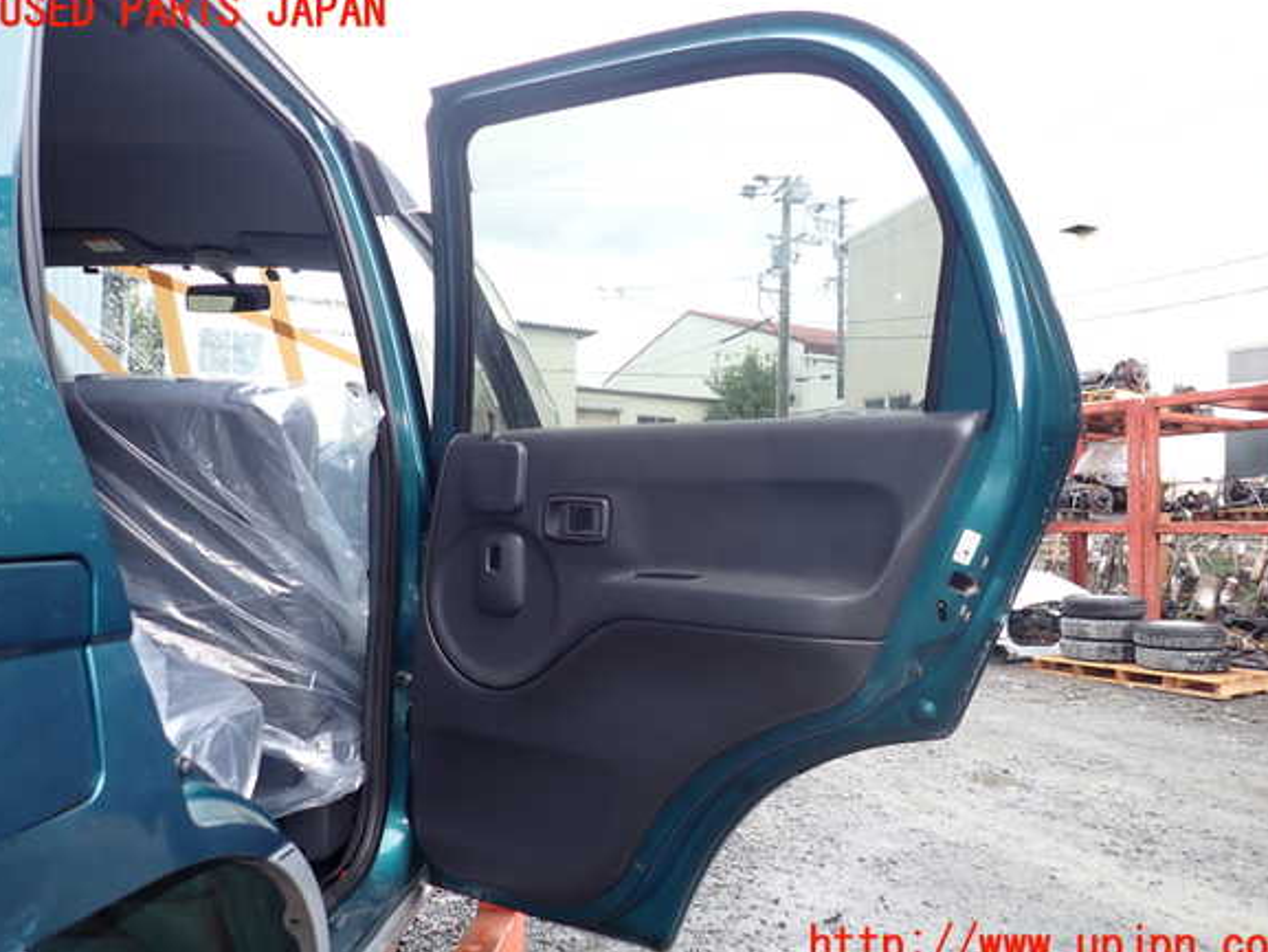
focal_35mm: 26
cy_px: 479
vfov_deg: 53.1
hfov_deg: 67.3
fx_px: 953
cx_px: 646
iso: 125
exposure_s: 1/125
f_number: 2
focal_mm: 4.5
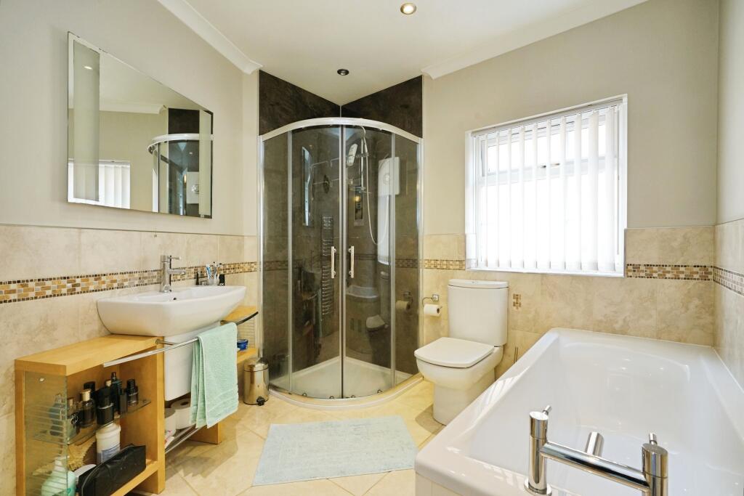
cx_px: 372
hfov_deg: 96.7
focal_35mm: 16
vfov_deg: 73.8
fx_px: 331
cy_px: 248
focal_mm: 16
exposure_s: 1/40
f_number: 9
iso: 2000
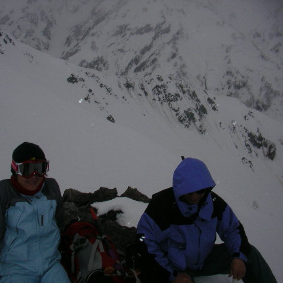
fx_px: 407
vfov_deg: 38.3
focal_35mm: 44
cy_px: 142
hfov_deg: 38.2
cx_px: 115
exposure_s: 1/2000
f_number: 6.9
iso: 64
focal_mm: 5.7
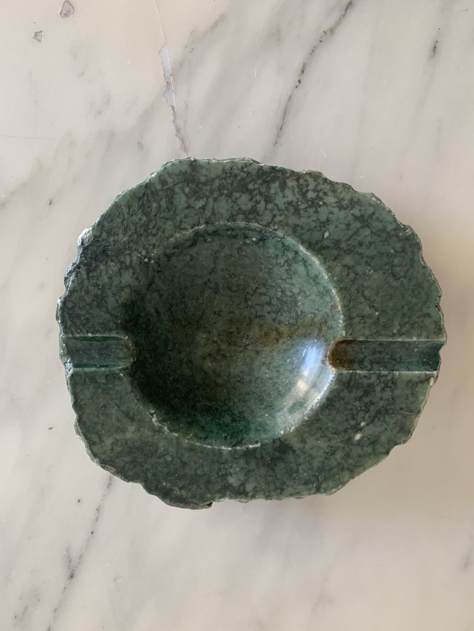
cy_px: 316
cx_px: 237
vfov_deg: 67.3
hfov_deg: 53.1
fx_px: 475
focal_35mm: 26
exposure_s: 1/60
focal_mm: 4.25
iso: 125
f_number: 1.8
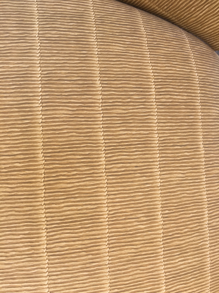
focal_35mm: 29
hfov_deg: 48.2
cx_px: 110
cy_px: 146
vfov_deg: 61.7
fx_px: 245
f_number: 2.2
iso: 25
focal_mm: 4.15
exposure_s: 1/122
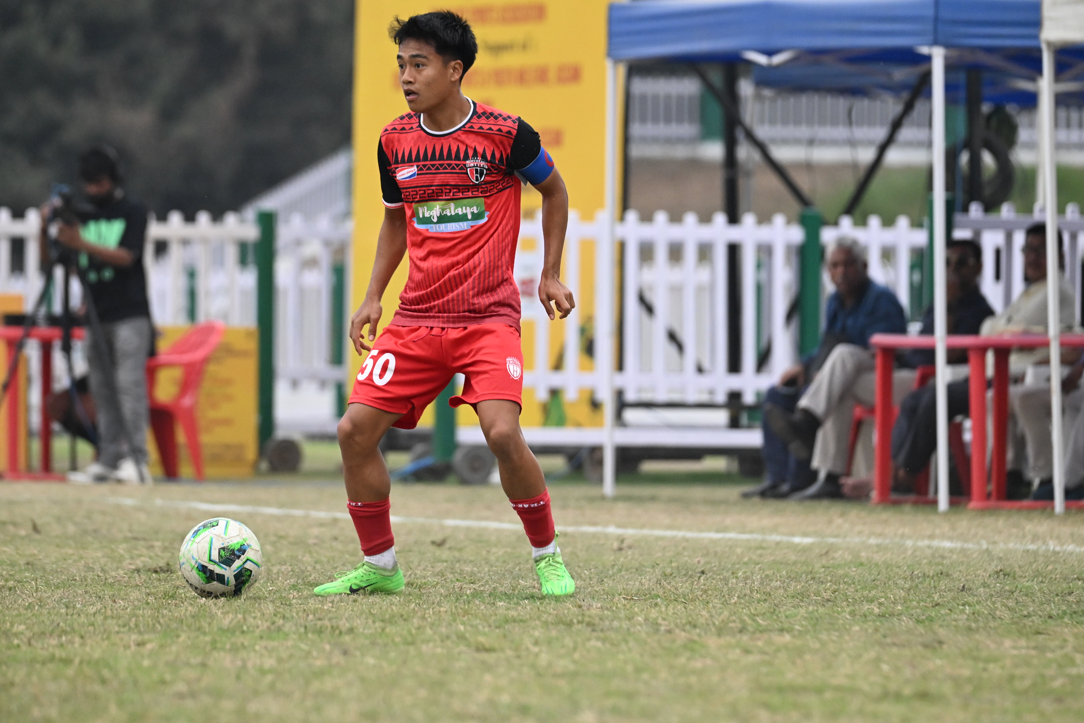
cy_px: 362
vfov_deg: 3.9
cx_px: 542
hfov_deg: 5.9
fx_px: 10538
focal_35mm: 350
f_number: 6
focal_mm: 350
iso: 4000
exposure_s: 1/800
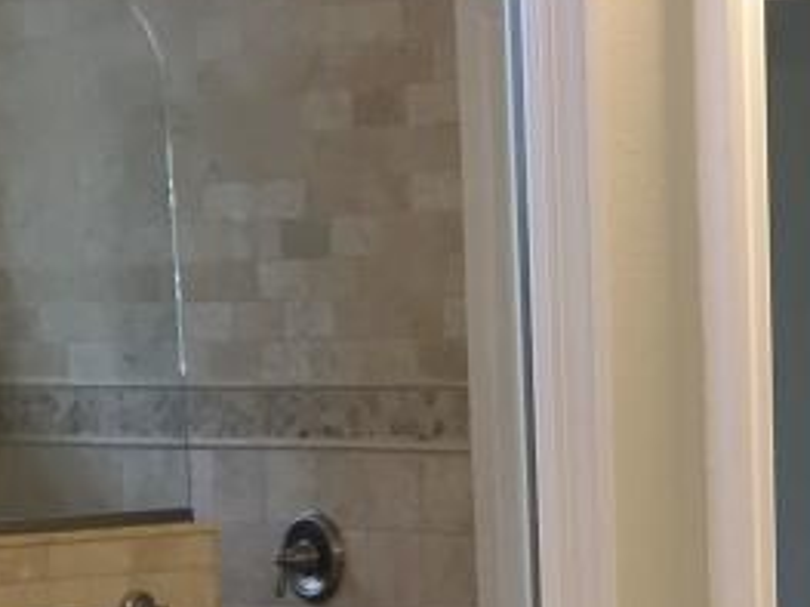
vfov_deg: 12.8
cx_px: 1010
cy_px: 696
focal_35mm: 113
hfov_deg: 16.6
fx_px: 2643
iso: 32
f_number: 2.2
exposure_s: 1/30
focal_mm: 4.15
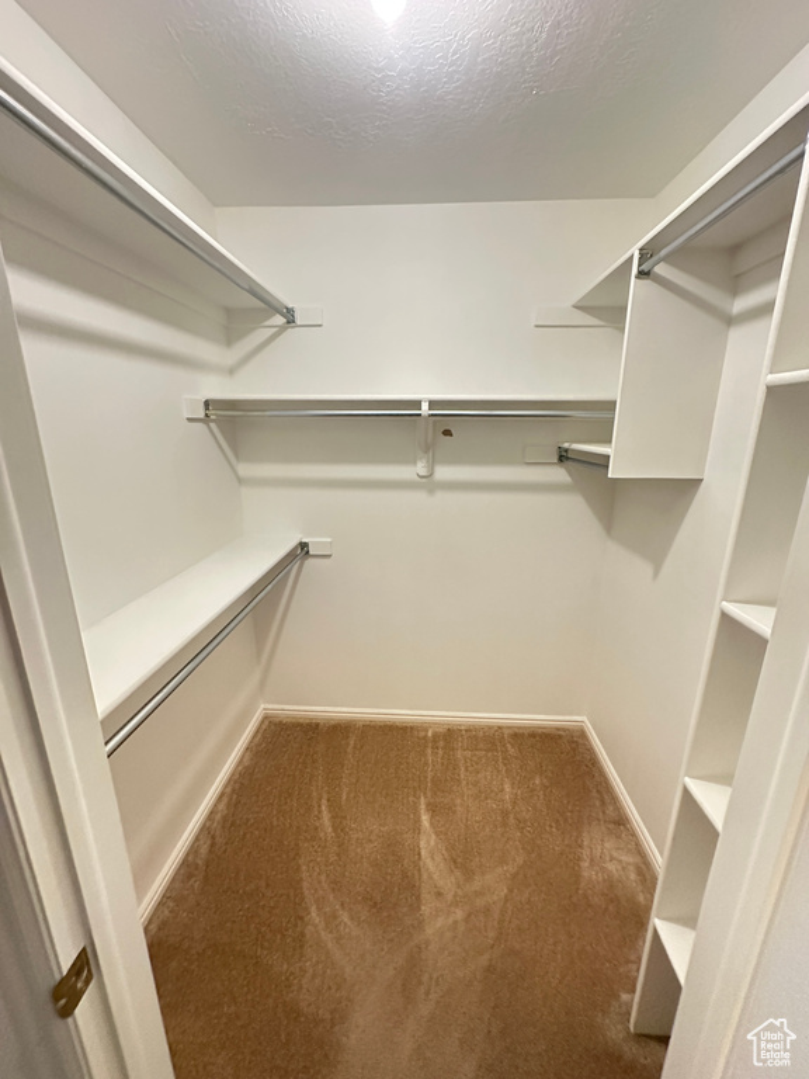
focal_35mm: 14
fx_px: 436
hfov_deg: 85.7
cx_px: 404
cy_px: 540
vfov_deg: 102.1
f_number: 2.2
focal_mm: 2.22
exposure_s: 1/60
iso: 1000
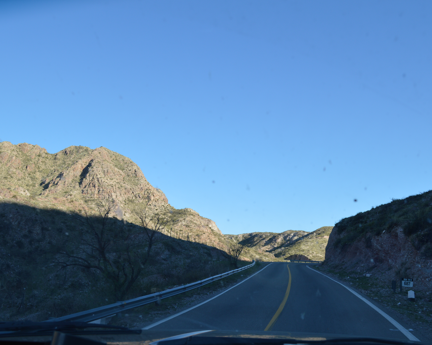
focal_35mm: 38
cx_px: 218
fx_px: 486
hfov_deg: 47.9
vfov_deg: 39.2
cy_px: 171
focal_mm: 22
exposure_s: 1/160
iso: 100
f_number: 6.3
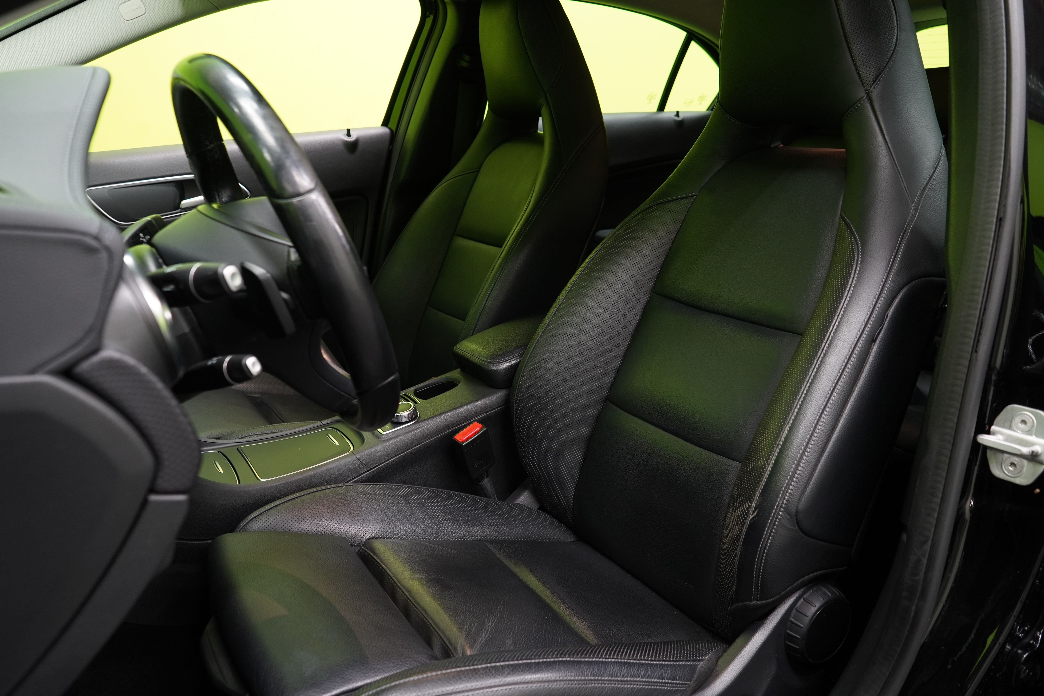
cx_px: 522
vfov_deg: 46.4
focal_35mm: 28
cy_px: 348
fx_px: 812
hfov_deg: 65.5
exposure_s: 1/20
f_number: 5.6
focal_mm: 28
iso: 1250
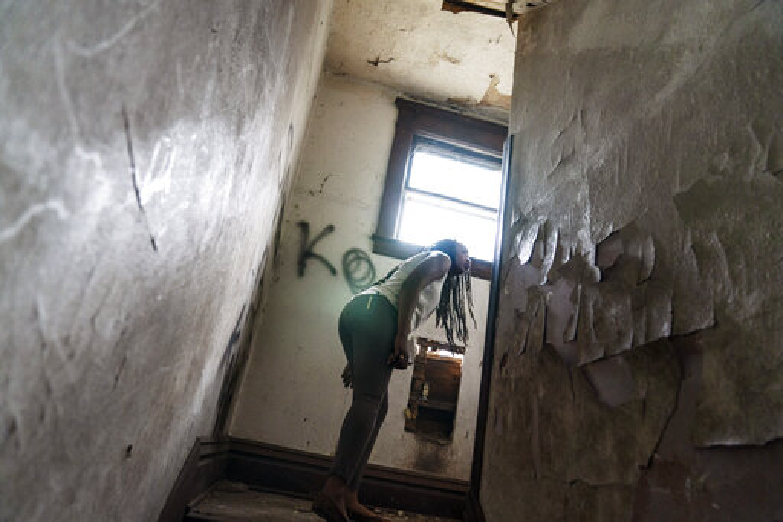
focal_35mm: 24
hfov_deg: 73.8
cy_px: 261
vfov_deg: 53.1
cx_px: 392
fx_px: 522
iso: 1600
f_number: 2.8
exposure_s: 1/250
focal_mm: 24
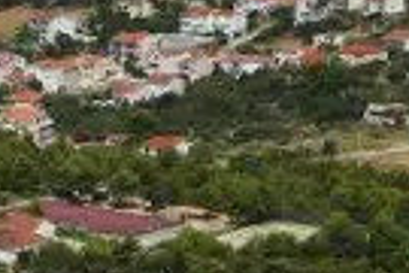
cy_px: 593
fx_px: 2874
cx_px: -621
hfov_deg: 7.5
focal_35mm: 253
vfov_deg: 5.3
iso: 640
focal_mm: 38
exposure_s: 1/2000
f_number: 7.1
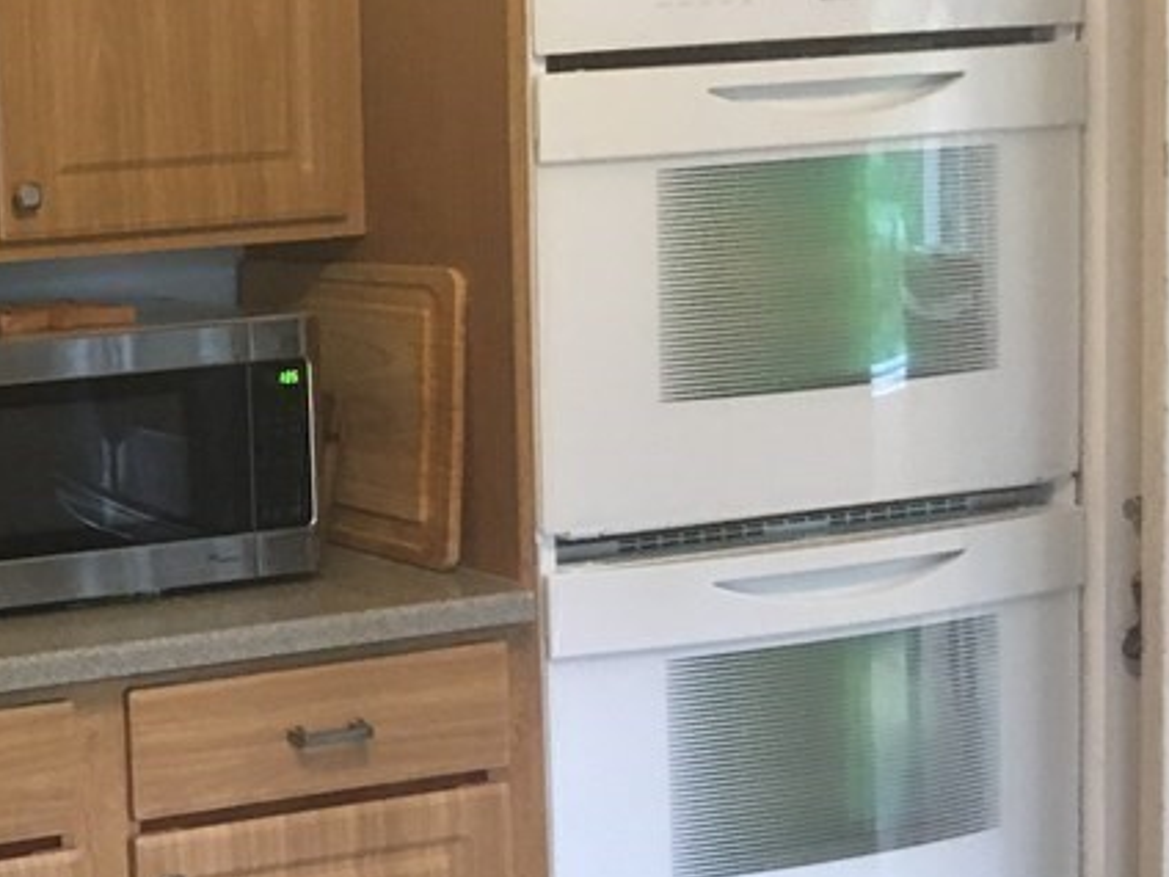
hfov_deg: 25.2
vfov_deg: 21.0
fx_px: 2364
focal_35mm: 70
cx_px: -210
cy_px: 411
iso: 200
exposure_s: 1/15
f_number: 2.2
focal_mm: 4.15
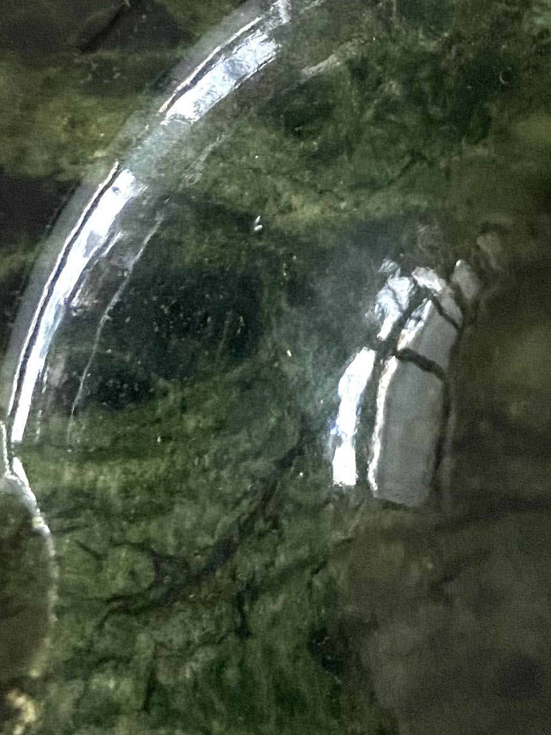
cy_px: -46
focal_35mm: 89
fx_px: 1890
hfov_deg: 16.5
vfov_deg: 21.1
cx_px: 386
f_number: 1.8
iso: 800
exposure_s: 1/25
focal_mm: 4.25
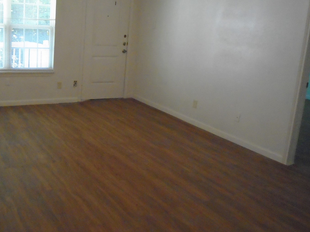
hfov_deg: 46.5
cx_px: 85
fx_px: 349
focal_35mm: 39
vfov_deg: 36.7
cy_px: 93
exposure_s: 1/125
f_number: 3.2
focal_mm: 4.6
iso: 800
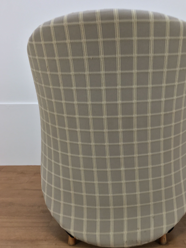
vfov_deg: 45.8
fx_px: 294
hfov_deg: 34.8
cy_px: 131
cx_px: 124
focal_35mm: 41
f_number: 2.2
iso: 32
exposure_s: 1/33
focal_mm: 4.15
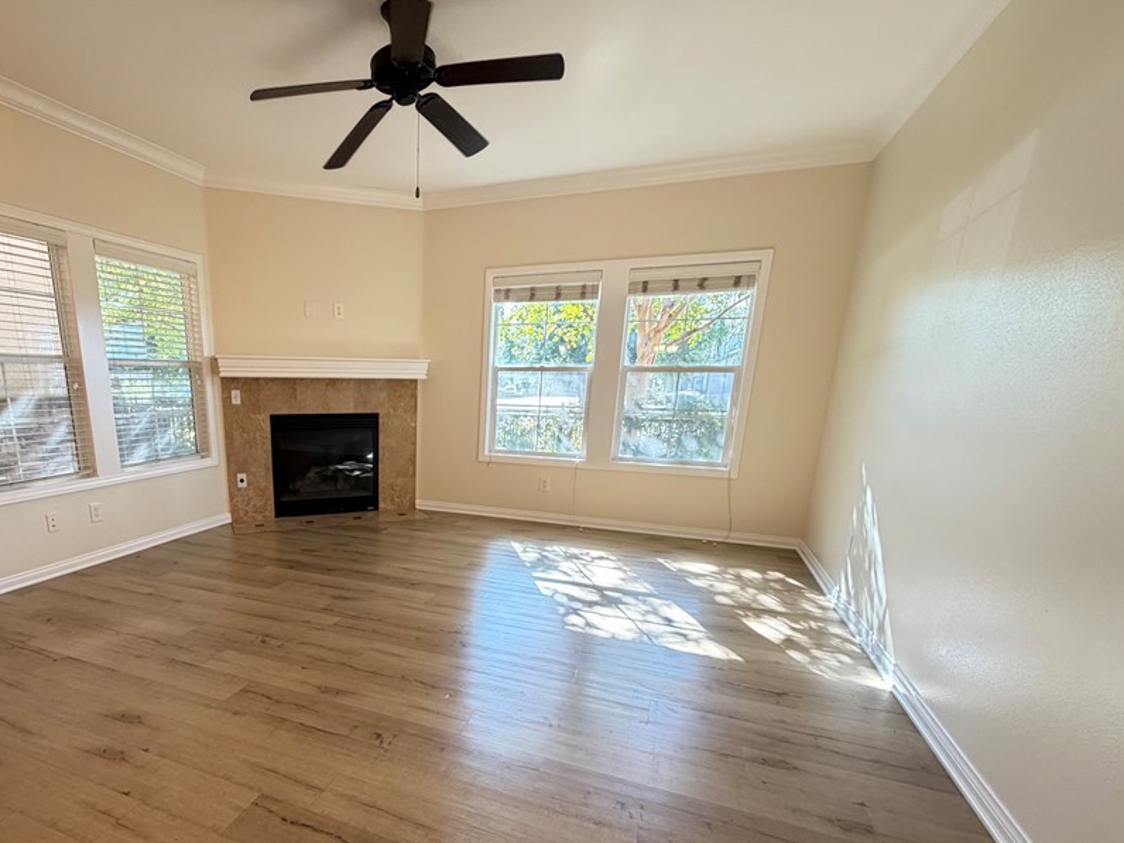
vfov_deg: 70.3
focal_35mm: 18
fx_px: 584
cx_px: 411
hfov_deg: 85.8
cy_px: 534
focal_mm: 2.22
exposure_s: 1/60
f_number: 2.2
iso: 200
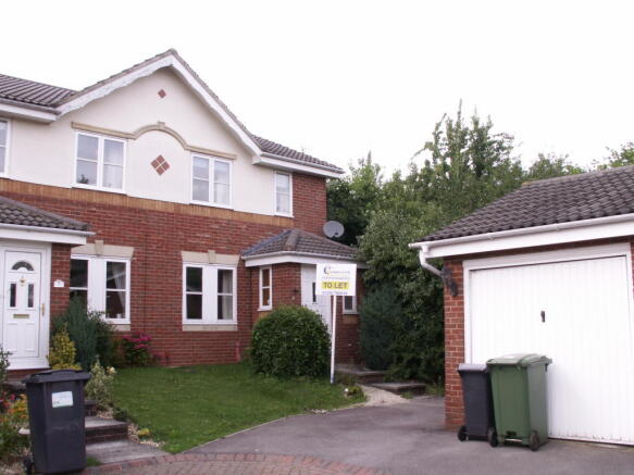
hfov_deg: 52.6
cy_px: 238
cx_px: 317
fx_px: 641
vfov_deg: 40.7
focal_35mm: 35
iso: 50
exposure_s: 1/60
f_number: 8
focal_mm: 5.86
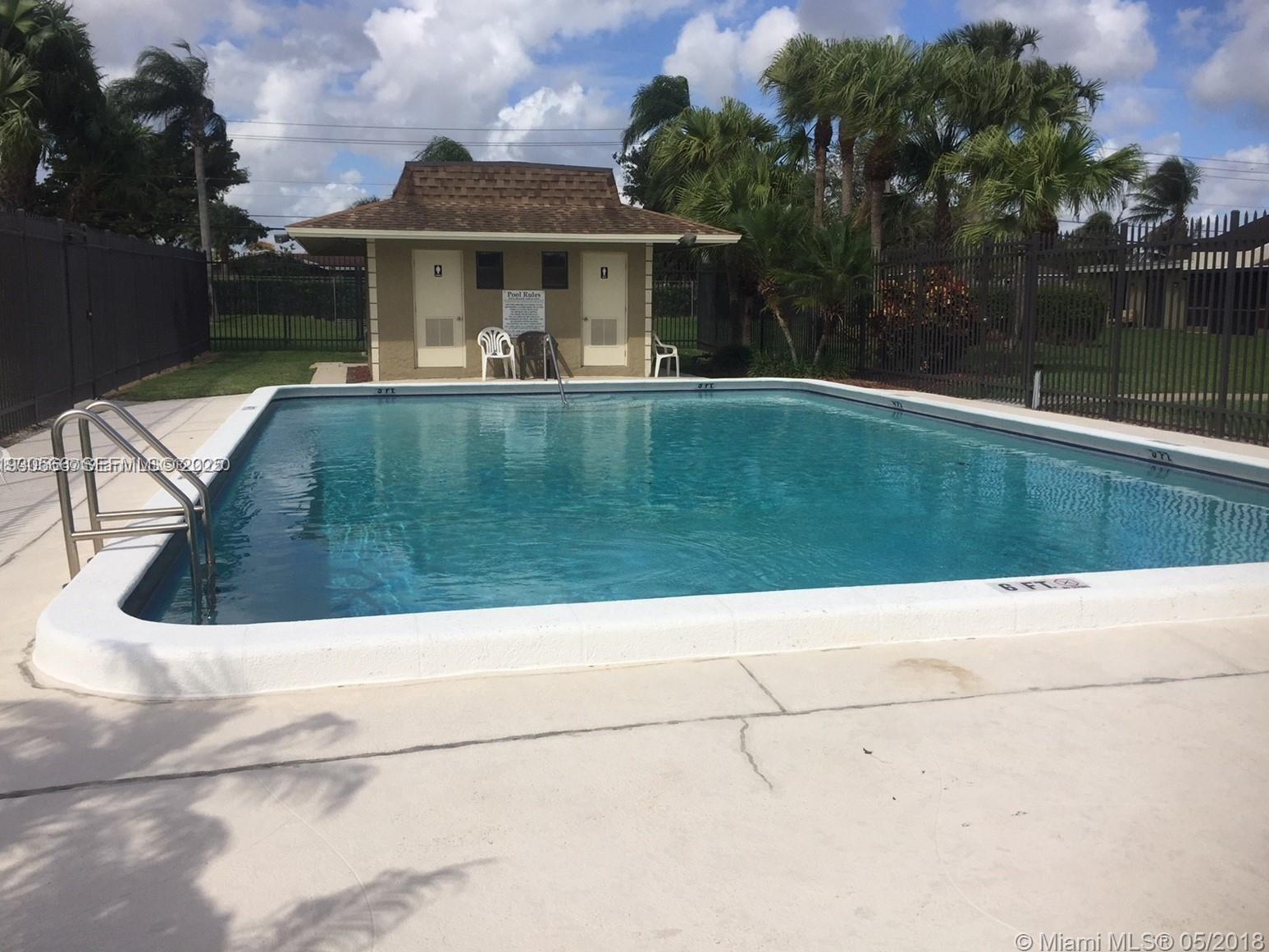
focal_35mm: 30
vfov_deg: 46.8
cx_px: 624
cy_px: 466
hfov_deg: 60.0
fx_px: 1100
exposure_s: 1/3300
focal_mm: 4.15
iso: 32
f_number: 2.2
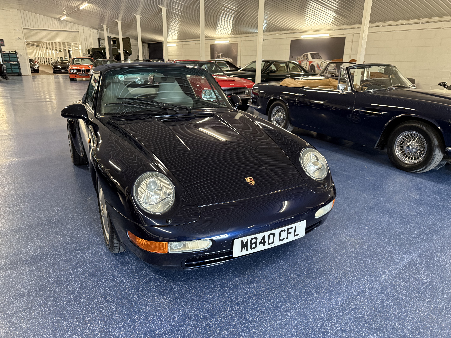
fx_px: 313
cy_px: 169
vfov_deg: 56.8
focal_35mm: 24
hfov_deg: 71.6
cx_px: 226
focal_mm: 6.76
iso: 640
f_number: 1.78
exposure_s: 1/50
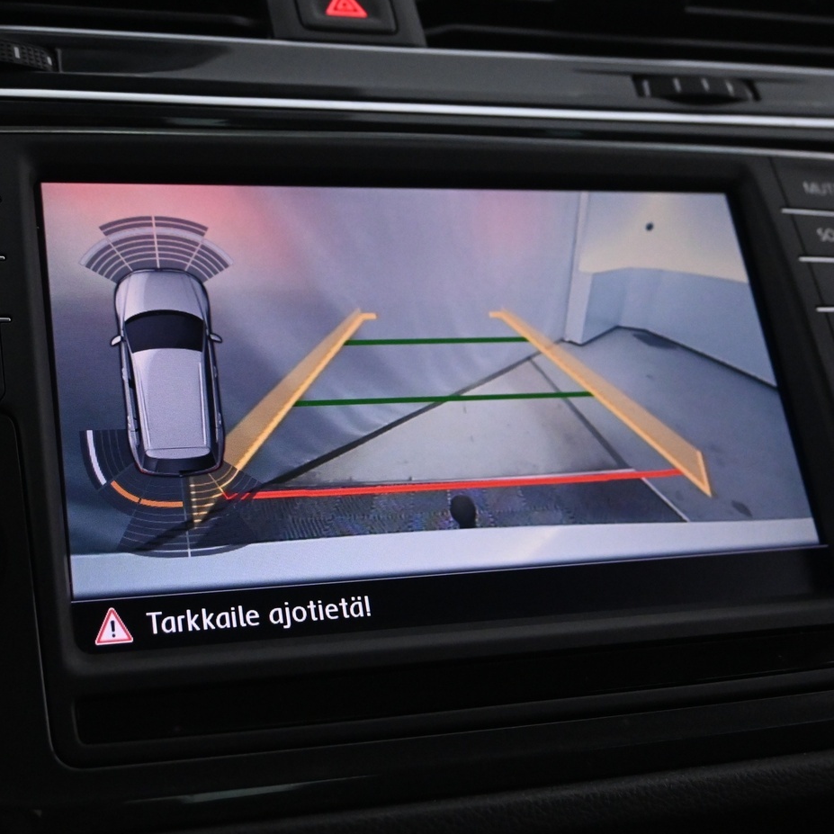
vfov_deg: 33.9
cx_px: 368
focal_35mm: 50
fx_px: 1366
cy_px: 405
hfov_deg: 33.9
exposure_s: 1/100
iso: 3200
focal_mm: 22.5
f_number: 4
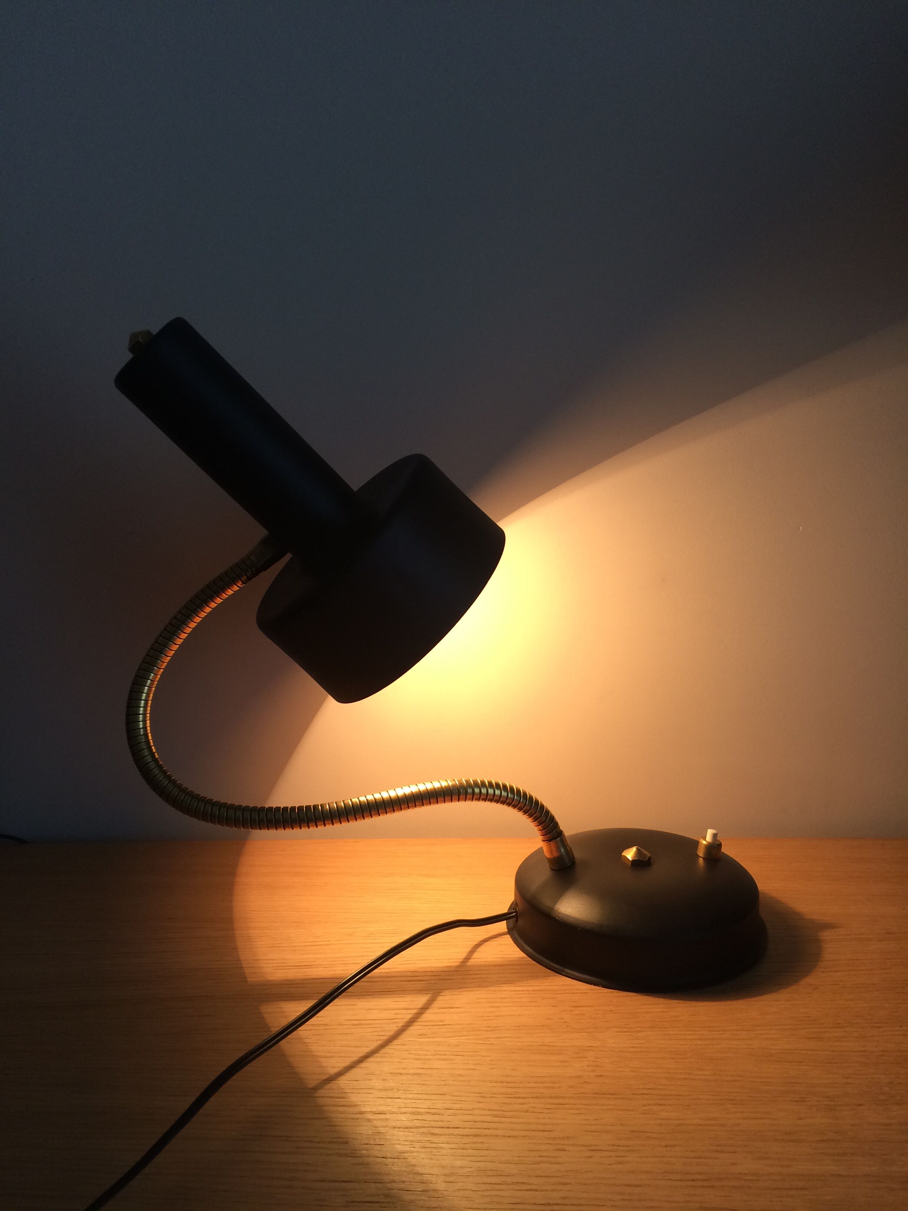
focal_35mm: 29
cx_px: 454
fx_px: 1014
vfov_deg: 61.7
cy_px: 606
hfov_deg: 48.2
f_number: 2.2
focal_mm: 4.15
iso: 100
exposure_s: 1/33
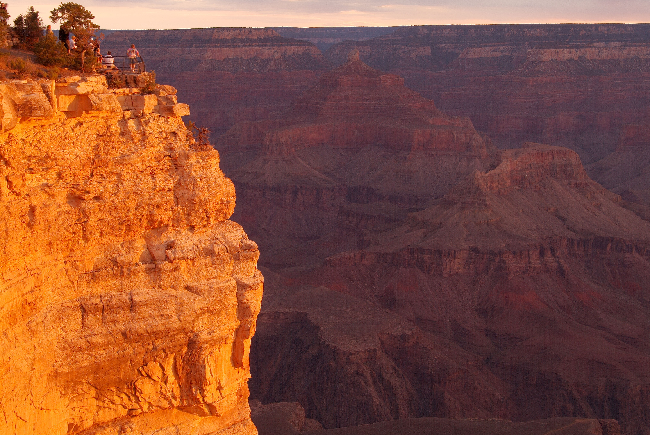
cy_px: 216
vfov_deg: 22.3
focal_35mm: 61
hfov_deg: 32.8
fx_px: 1103
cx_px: 325
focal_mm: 40
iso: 100
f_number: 16
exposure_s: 1/1.5
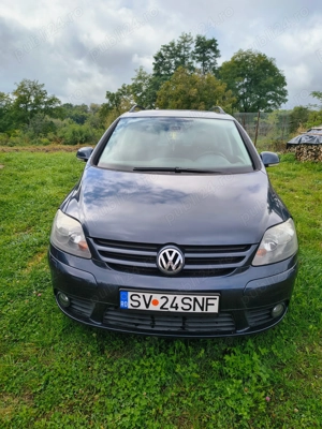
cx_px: 161
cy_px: 214
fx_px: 285
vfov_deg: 73.9
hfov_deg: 58.9
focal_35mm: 23
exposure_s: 1/1843
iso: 101
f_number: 1.8
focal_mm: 5.56
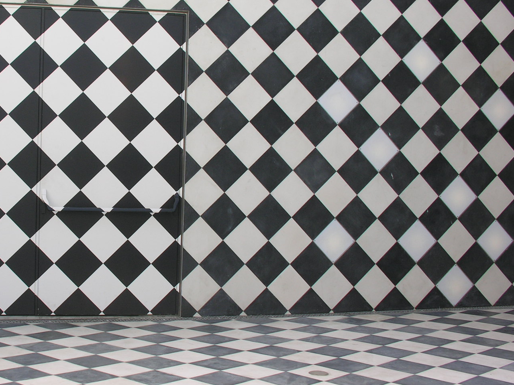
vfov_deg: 26.1
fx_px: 832
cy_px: 176
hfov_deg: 33.5
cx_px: 118
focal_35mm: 56
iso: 50
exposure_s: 1/90.1
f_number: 5
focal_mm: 8.9
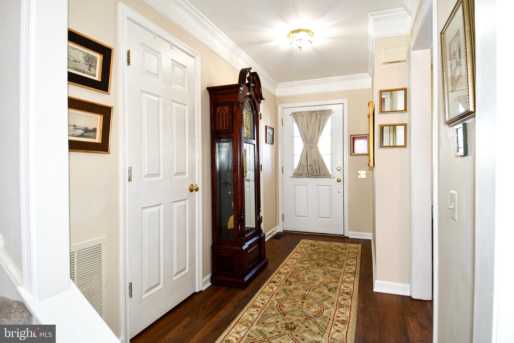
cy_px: 172
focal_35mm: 18
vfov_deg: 67.4
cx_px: 257
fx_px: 257
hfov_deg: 90.0
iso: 320
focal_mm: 12
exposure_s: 1/60
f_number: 4
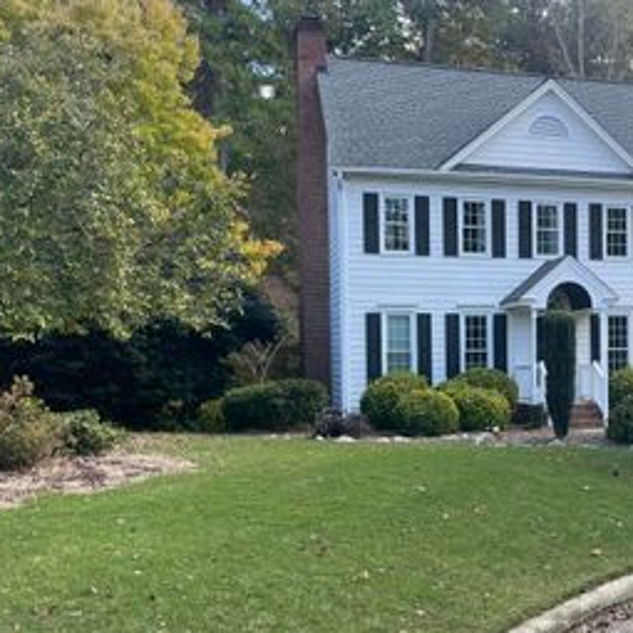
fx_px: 931
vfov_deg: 37.4
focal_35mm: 45
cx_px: 554
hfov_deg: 35.6
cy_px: 386
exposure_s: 1/312
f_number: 1.6
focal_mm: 4.2
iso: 32
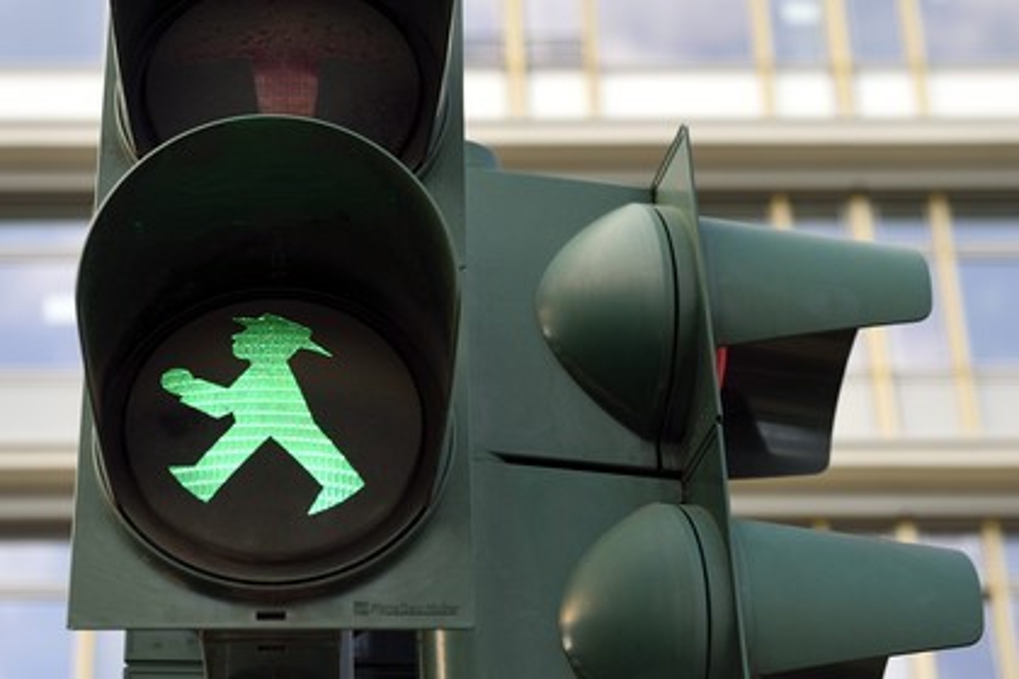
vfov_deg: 19.5
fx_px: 1981
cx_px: 510
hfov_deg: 28.8
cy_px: 340
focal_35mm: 70
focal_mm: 70
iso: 200
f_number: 5
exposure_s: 1/250
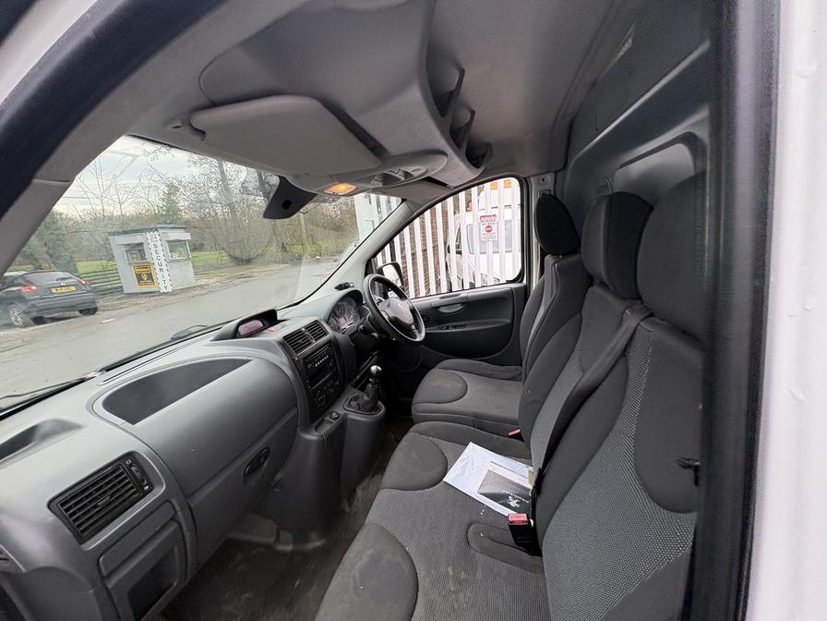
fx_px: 334
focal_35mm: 14
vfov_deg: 85.7
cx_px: 414
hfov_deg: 102.1
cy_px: 310
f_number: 2.2
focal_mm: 2.22
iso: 64
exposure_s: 1/178
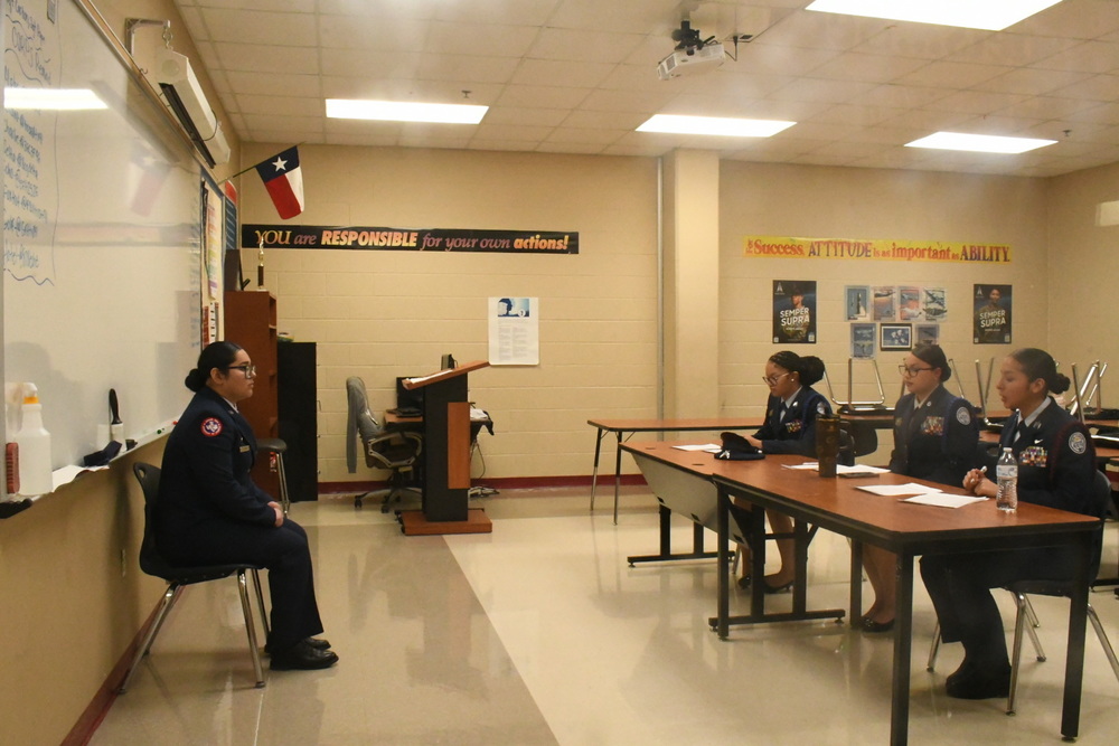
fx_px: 964
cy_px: 373
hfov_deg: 60.3
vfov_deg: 42.3
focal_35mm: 31
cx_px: 560
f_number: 22
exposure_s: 1/30
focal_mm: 21
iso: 10000
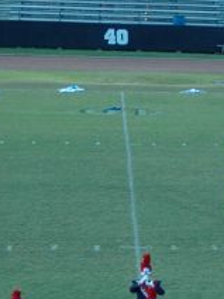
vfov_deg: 8.8
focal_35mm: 223
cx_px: 483
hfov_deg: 6.4
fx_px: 1924
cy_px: 275
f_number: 2.8
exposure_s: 1/60
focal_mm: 32
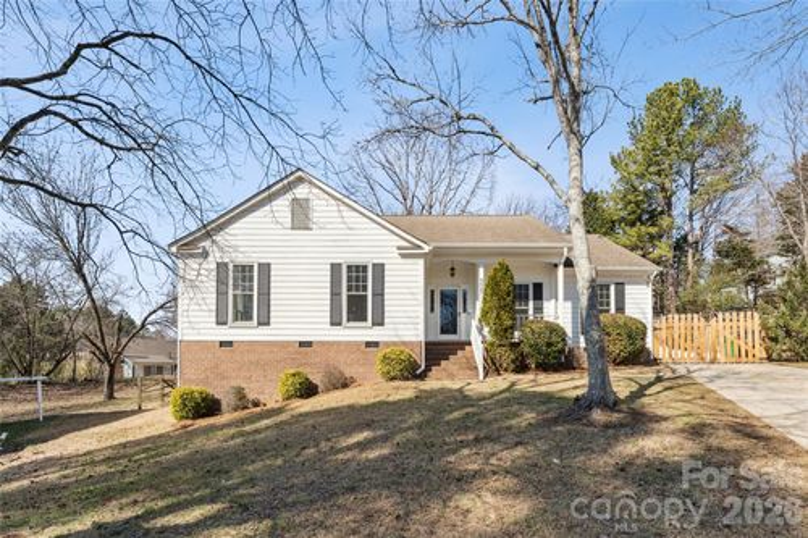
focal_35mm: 16
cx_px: 404
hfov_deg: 96.0
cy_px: 269
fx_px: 363
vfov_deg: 73.0
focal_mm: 16.2
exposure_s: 1/80
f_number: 13
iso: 100
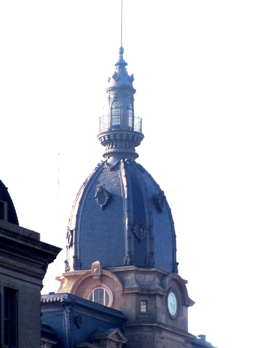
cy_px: 174
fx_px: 2191
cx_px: 130
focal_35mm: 218
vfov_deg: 9.1
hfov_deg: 6.8
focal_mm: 36.2
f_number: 8
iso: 80
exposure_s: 1/125
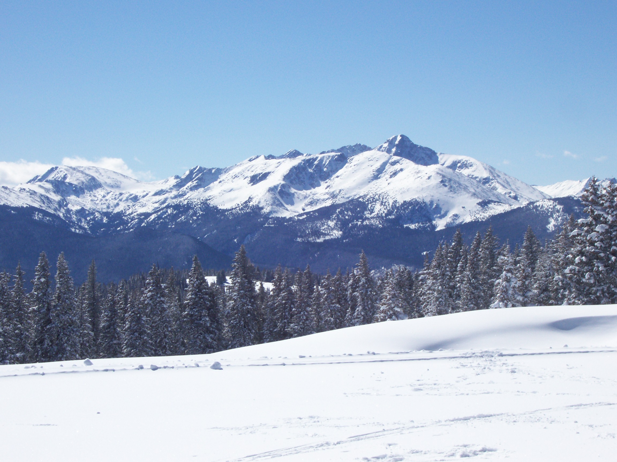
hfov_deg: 19.3
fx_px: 1818
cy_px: 231
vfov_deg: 14.5
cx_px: 308
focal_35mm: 102
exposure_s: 1/440
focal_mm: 16.8
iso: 80
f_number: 8.7
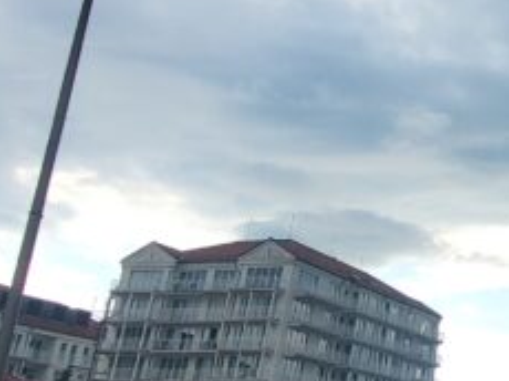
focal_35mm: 58
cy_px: 193
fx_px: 852
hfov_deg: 26.8
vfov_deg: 25.2
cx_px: 699
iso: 32
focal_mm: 1.74
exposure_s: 1/919
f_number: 2.2
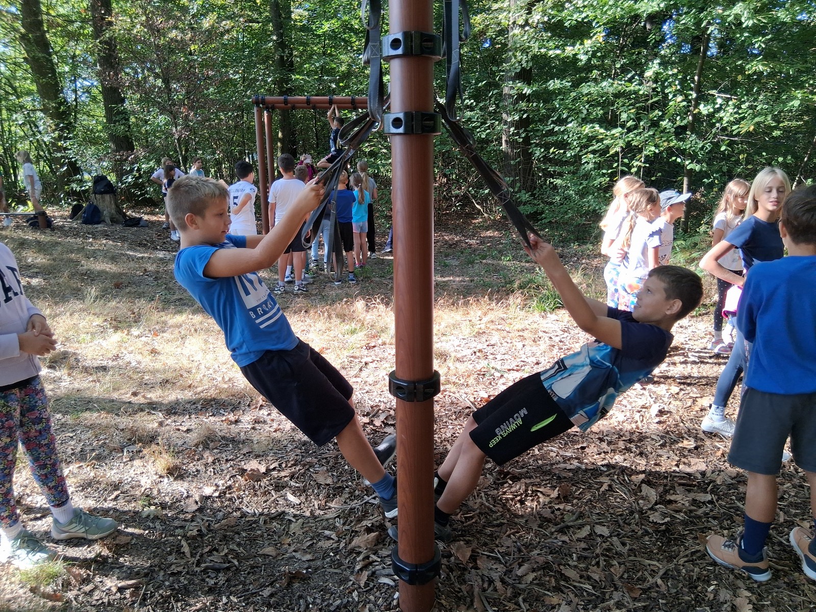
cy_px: 306
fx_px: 613
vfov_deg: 53.1
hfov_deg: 67.3
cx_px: 408
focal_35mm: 26
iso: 40
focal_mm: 3.98
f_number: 1.8
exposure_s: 1/120
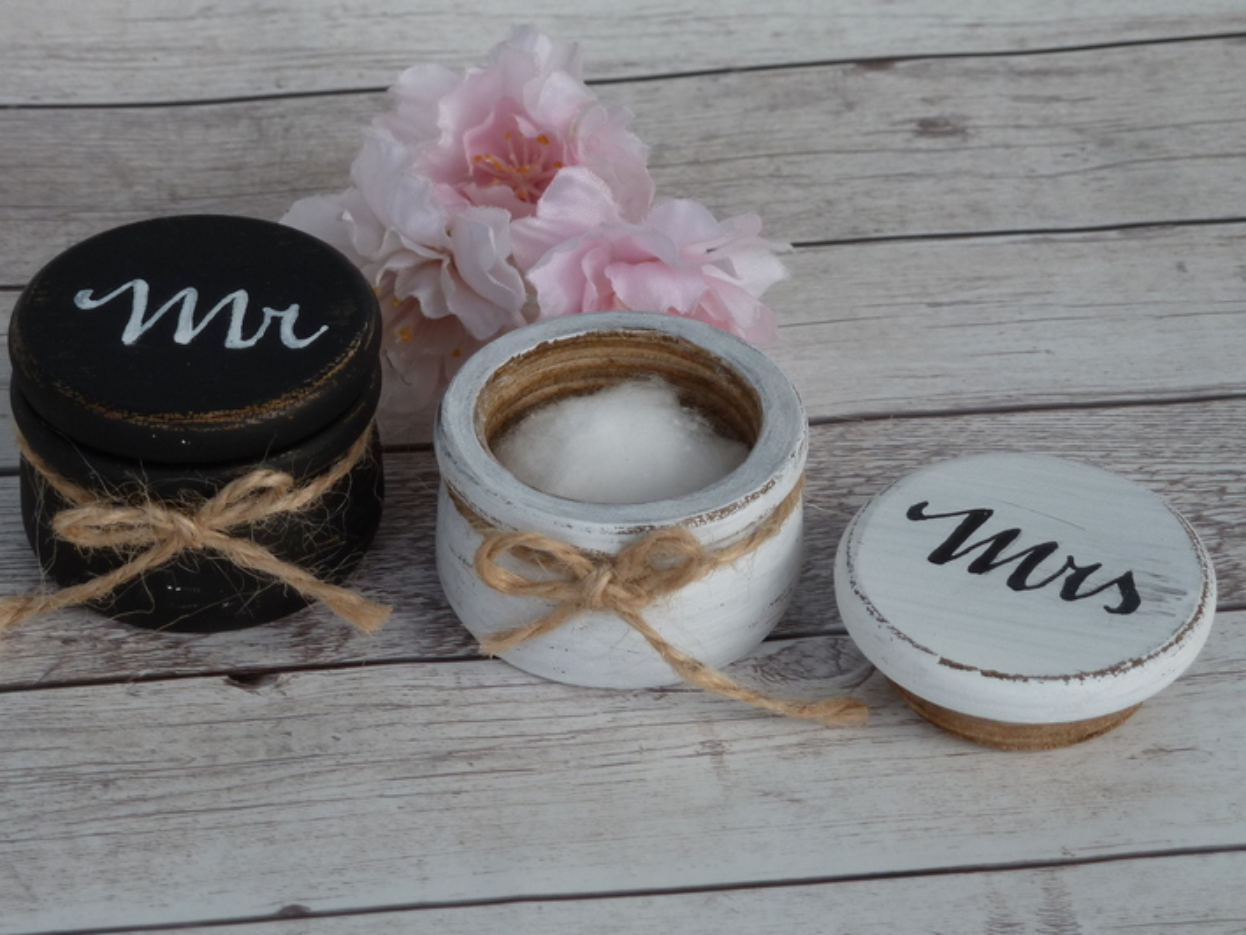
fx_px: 3744
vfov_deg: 14.2
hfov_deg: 18.9
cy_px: 468
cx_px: 623
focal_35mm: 104
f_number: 4.3
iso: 80
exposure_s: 1/200
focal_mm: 17
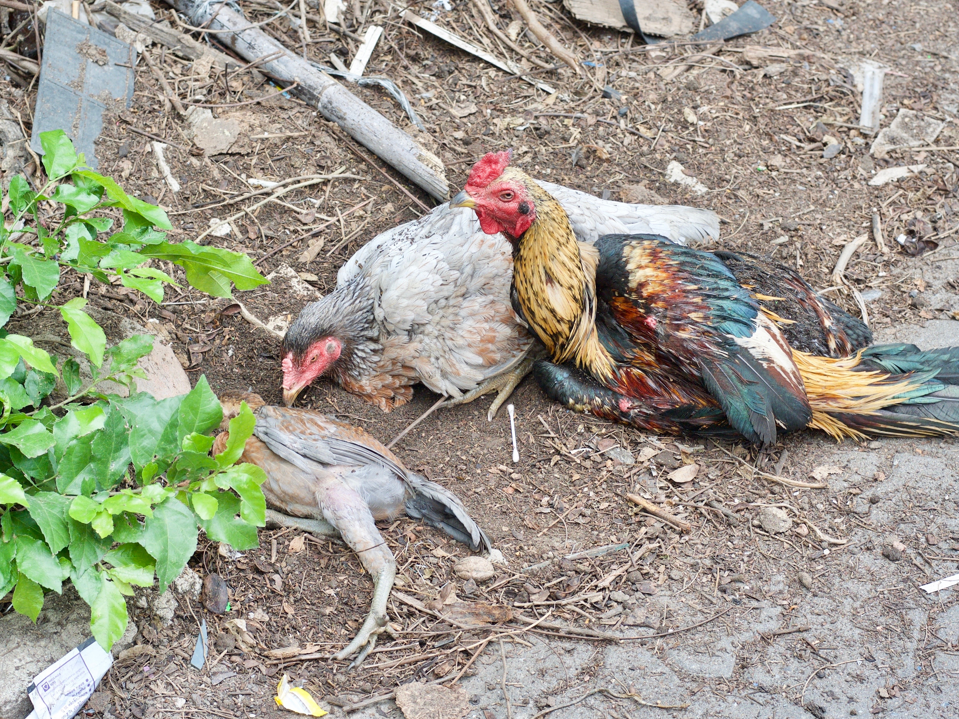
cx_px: 476
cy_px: 360
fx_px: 2576
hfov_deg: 21.1
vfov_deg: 15.9
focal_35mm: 93
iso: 160
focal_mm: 32
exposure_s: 1/250
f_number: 4
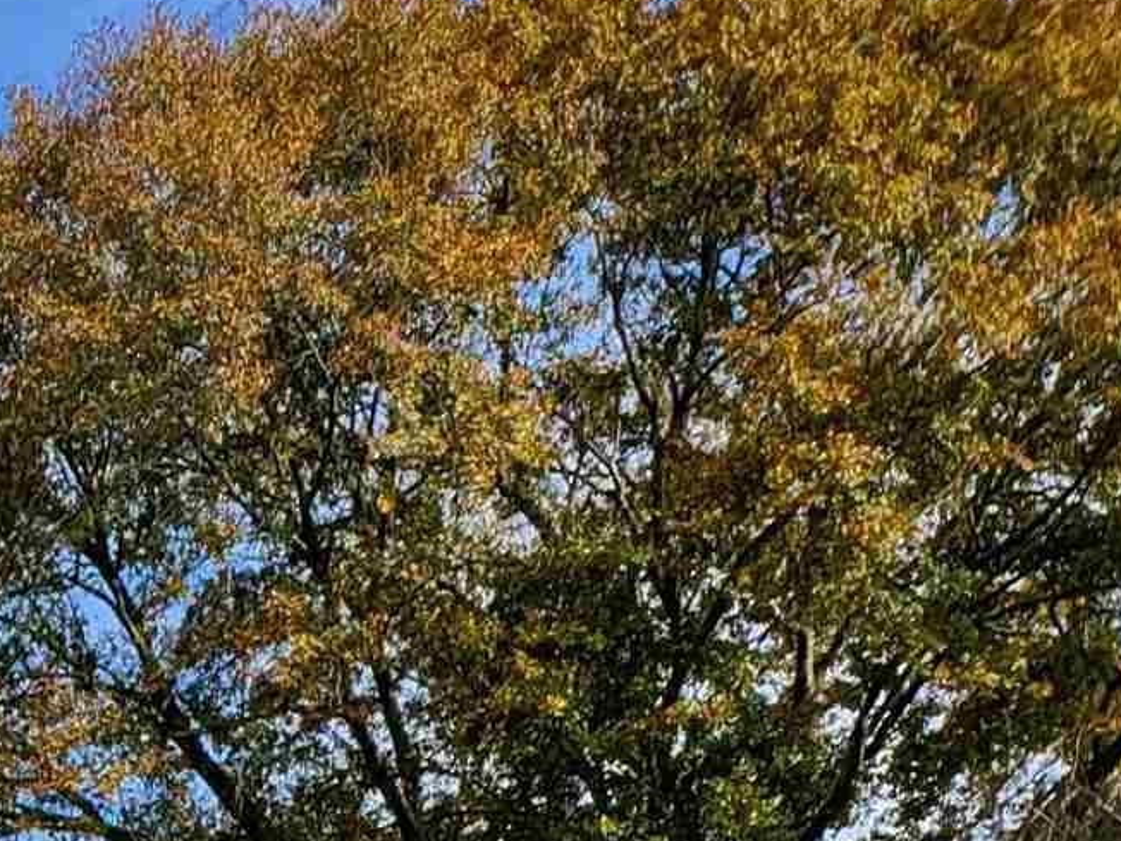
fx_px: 3659
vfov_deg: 11.5
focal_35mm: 113
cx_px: -1305
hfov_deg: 13.9
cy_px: 1790
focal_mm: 5
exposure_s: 1/1304
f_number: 1.8
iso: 40
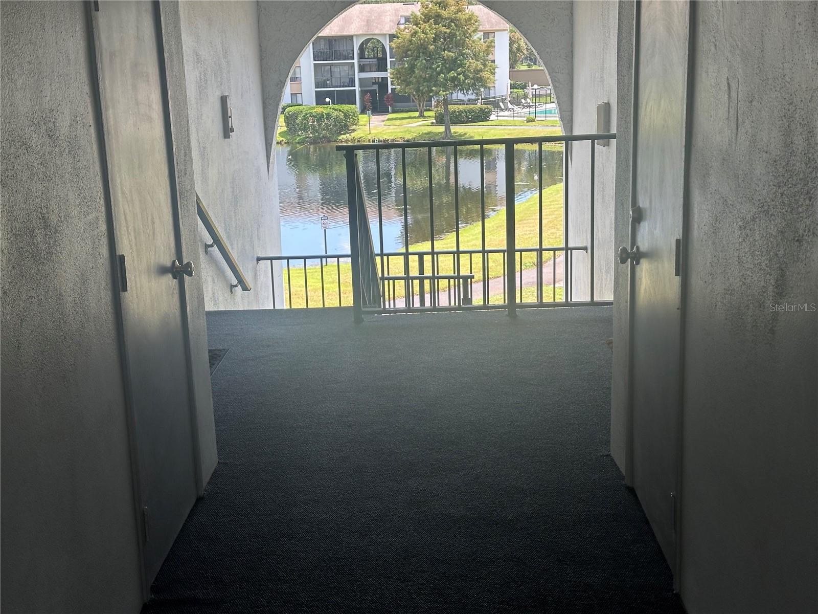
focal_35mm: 48
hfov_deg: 39.7
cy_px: 307
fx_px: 1134
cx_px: 409
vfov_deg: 30.3
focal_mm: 6.86
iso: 64
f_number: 1.78
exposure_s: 1/463
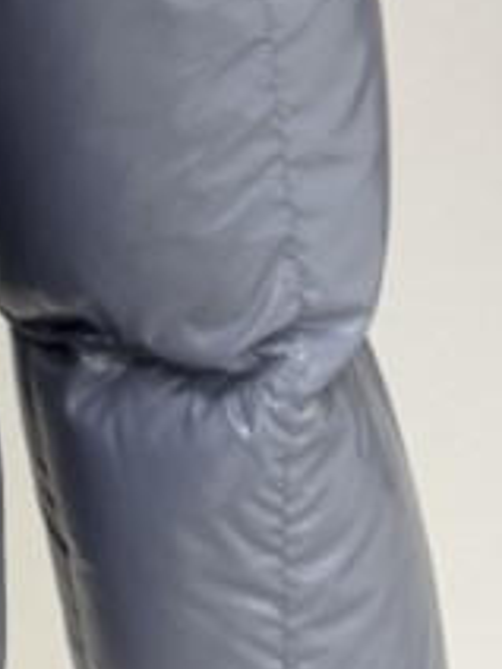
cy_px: -477
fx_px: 2804
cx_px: -909
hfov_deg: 8.8
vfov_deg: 12.6
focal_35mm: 145
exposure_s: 1/131
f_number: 1.78
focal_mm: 6.86
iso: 64
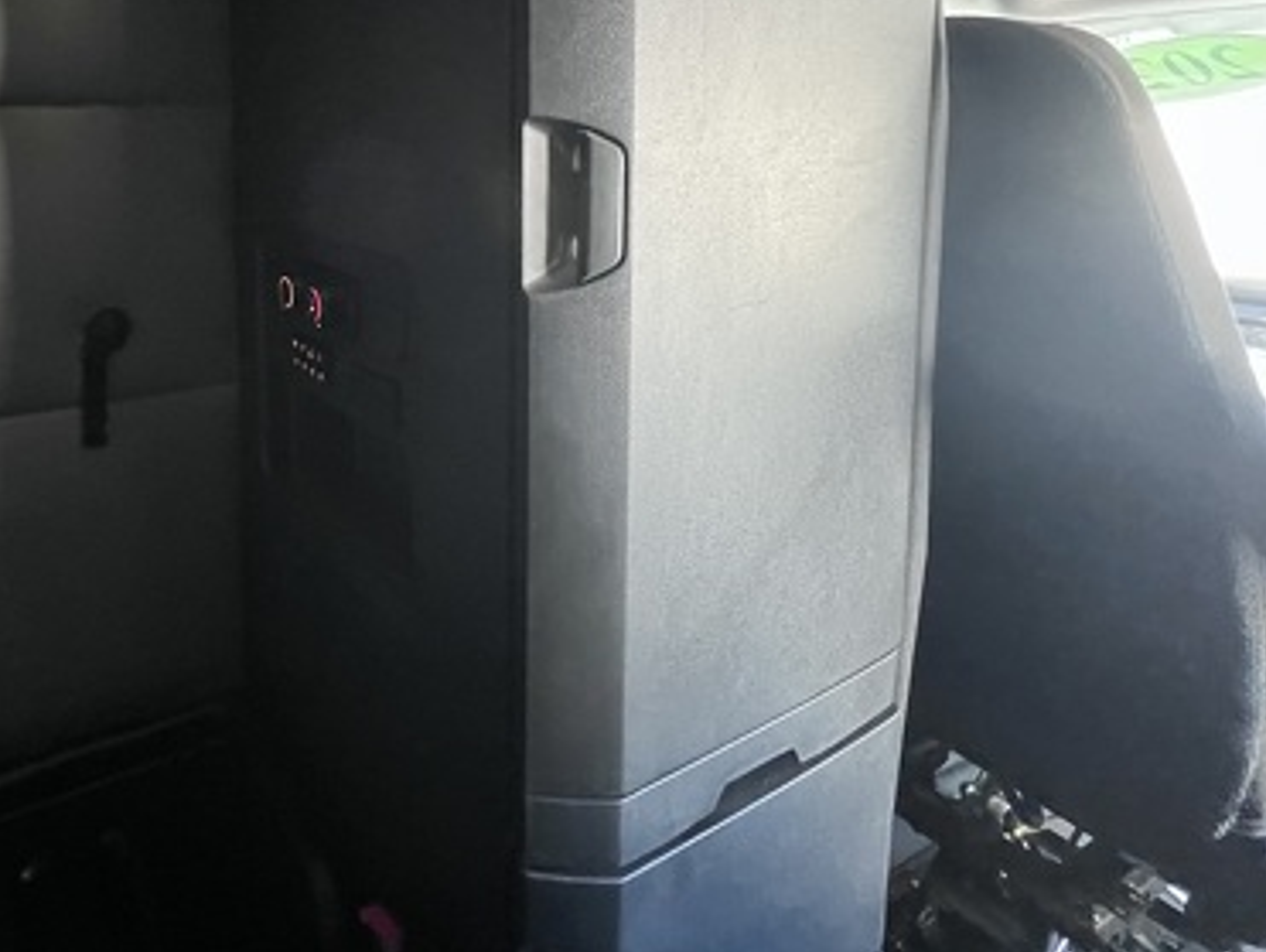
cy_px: 198
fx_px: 769
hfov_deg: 72.8
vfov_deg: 58.9
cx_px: 300
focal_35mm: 21
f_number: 1.8
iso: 1000
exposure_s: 1/52
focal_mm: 1.57
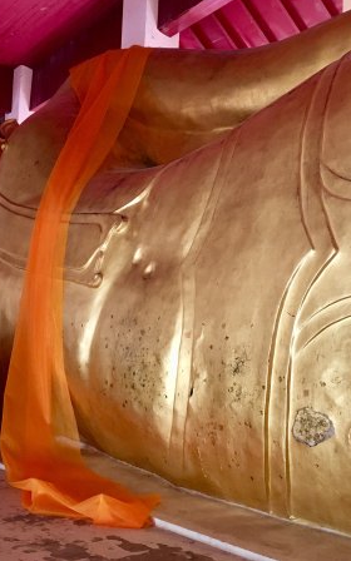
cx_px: 163
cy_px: 275
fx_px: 643
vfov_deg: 47.2
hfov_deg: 30.5
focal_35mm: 42
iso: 200
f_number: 2.2
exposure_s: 1/20
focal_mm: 4.15
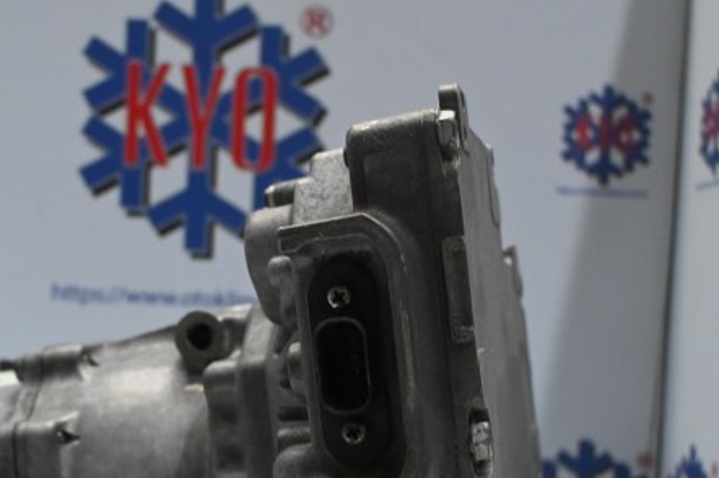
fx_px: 1355
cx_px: 176
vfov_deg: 19.7
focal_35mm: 68
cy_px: 419
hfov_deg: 29.2
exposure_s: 1/125
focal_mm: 25
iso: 1600
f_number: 4.2
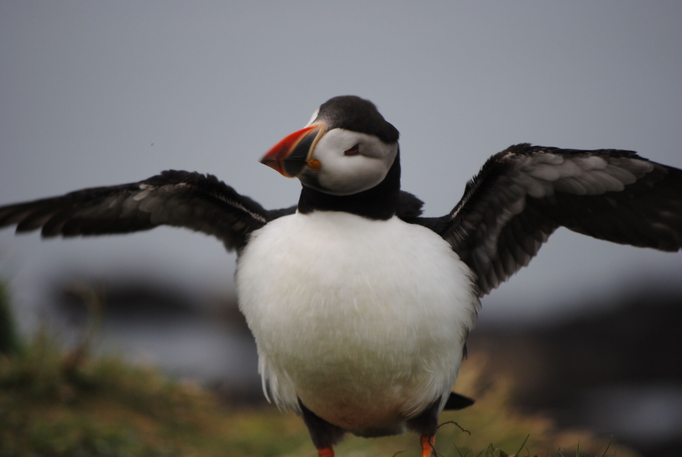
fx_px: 5691
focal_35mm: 300
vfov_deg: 4.6
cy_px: 228
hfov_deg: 6.9
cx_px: 341
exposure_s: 1/1000
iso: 200
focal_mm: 200
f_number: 5.6
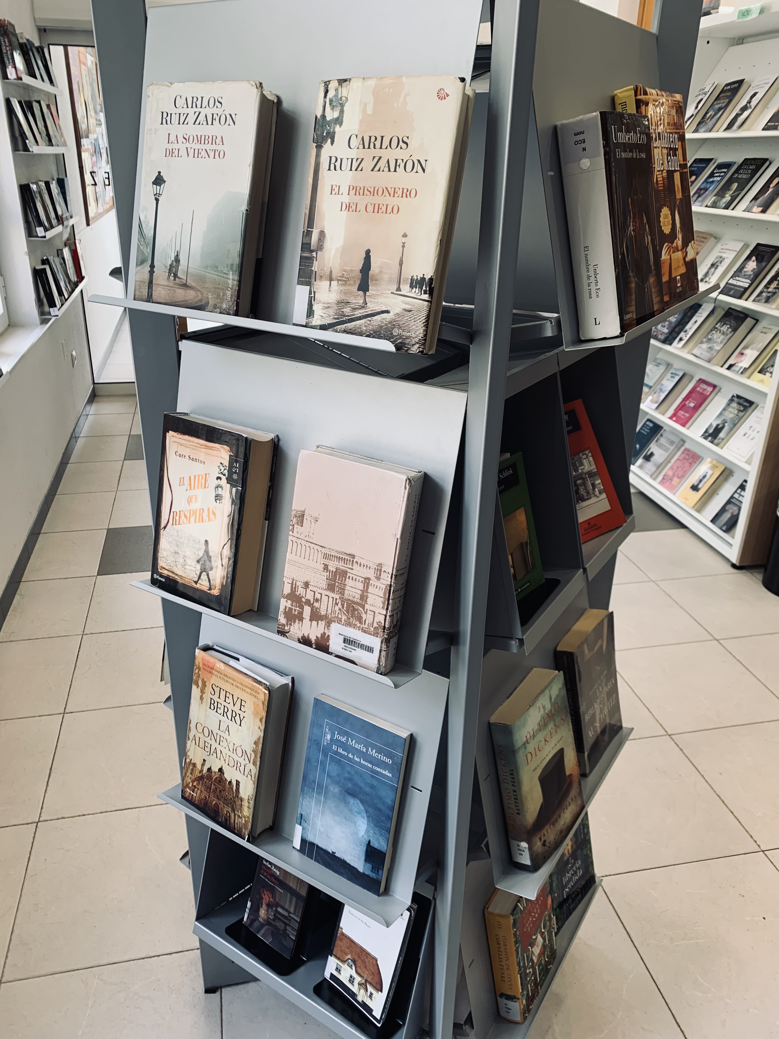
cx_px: 390
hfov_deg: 53.1
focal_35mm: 26
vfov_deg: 67.3
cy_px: 520
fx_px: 780
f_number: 1.8
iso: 50
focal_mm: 4.25
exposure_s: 1/100
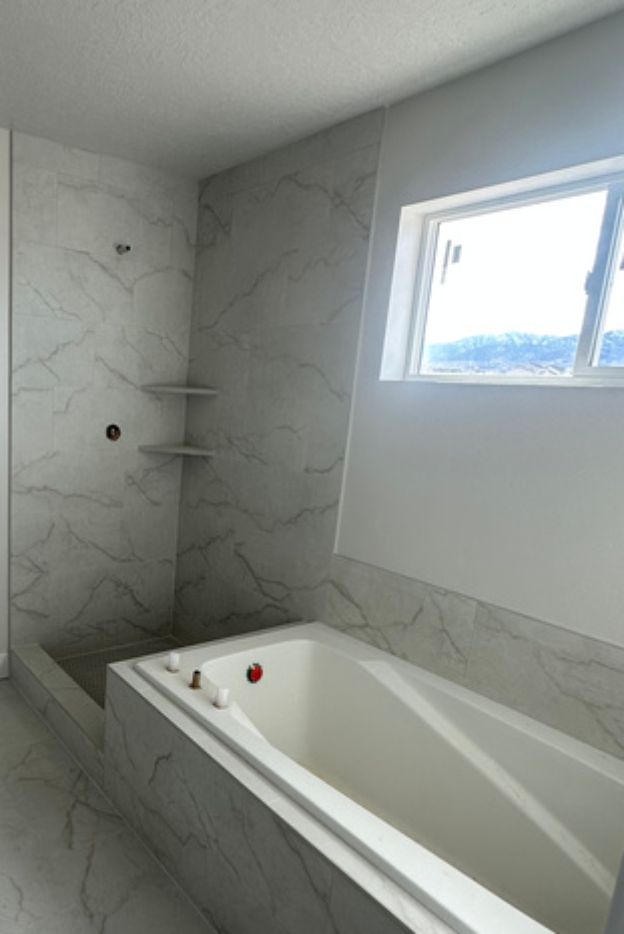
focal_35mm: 24
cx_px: 157
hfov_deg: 51.0
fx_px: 623
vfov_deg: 73.5
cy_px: 515
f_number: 2.2
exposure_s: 1/138
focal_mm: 2.22
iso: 40
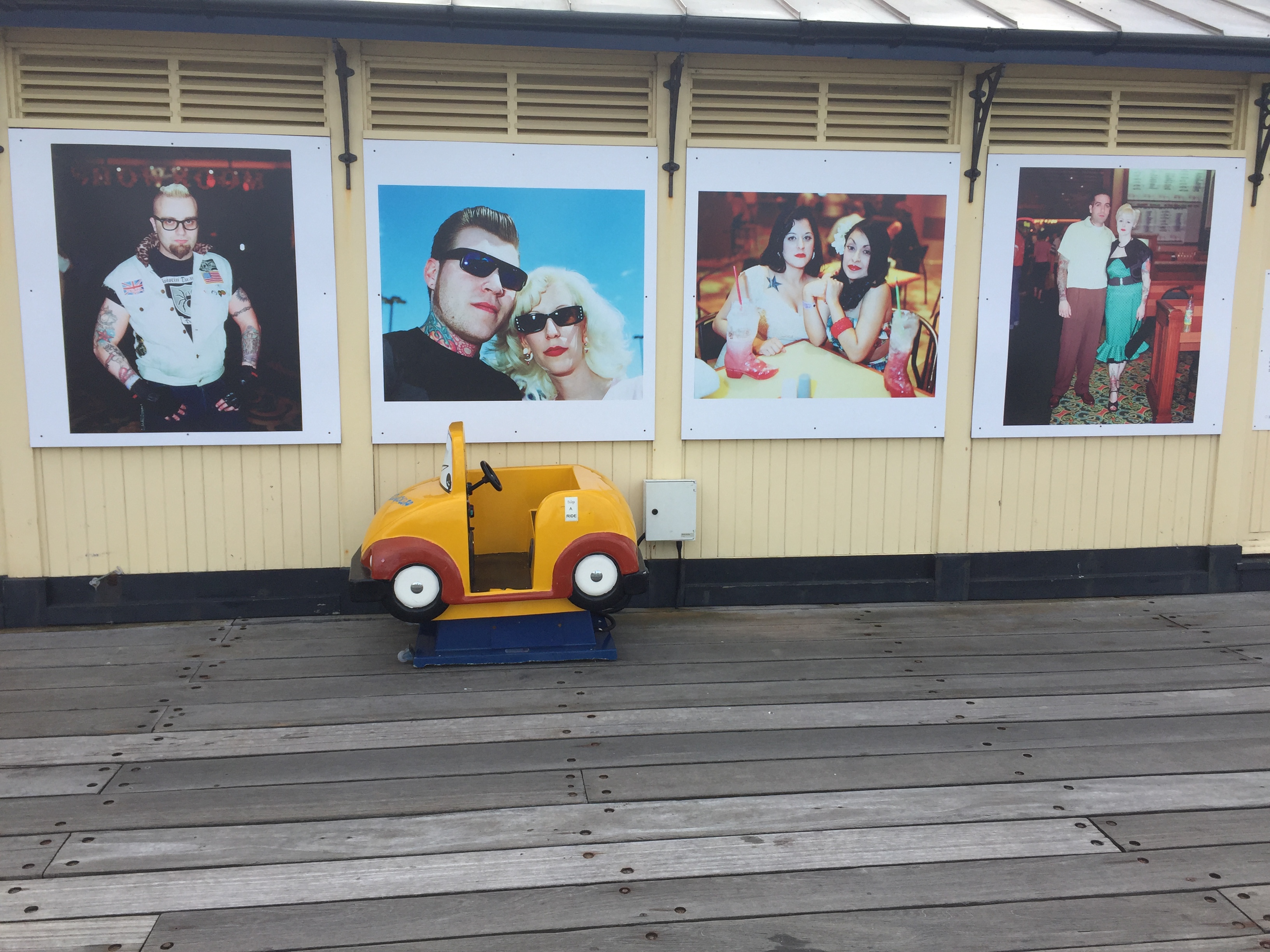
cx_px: 635
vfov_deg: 48.2
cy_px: 476
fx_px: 1064
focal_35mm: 29
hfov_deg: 61.7
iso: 32
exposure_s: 1/760
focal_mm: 4.15
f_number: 2.2
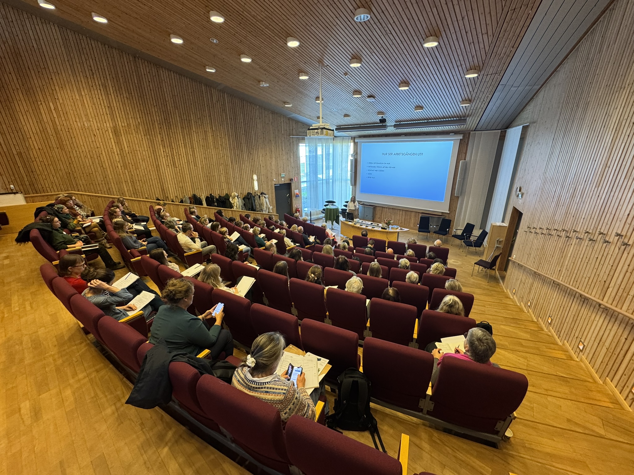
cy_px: 238
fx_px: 256
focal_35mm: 14
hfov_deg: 102.1
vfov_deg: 85.7
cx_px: 317
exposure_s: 1/50
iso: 250
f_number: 2.2
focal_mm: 2.22
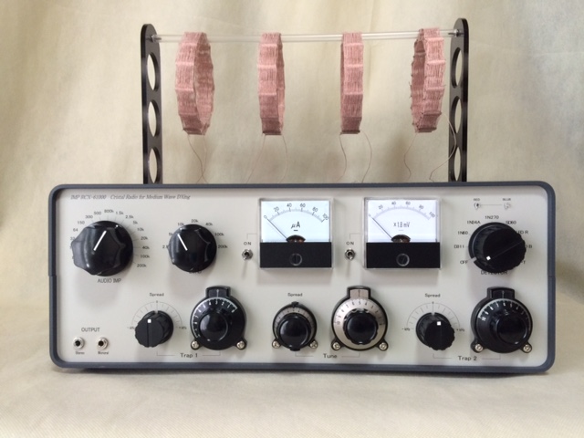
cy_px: 219
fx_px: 489
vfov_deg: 48.2
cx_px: 292
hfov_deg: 61.7
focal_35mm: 29
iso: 80
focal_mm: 4.15
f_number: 2.2
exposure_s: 1/33
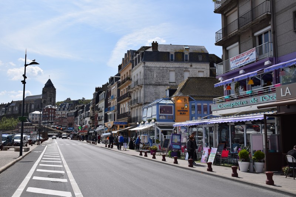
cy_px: 98
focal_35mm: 34
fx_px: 284
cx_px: 148
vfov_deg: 38.3
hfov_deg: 55.1
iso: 200
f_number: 11
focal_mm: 23
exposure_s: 1/500
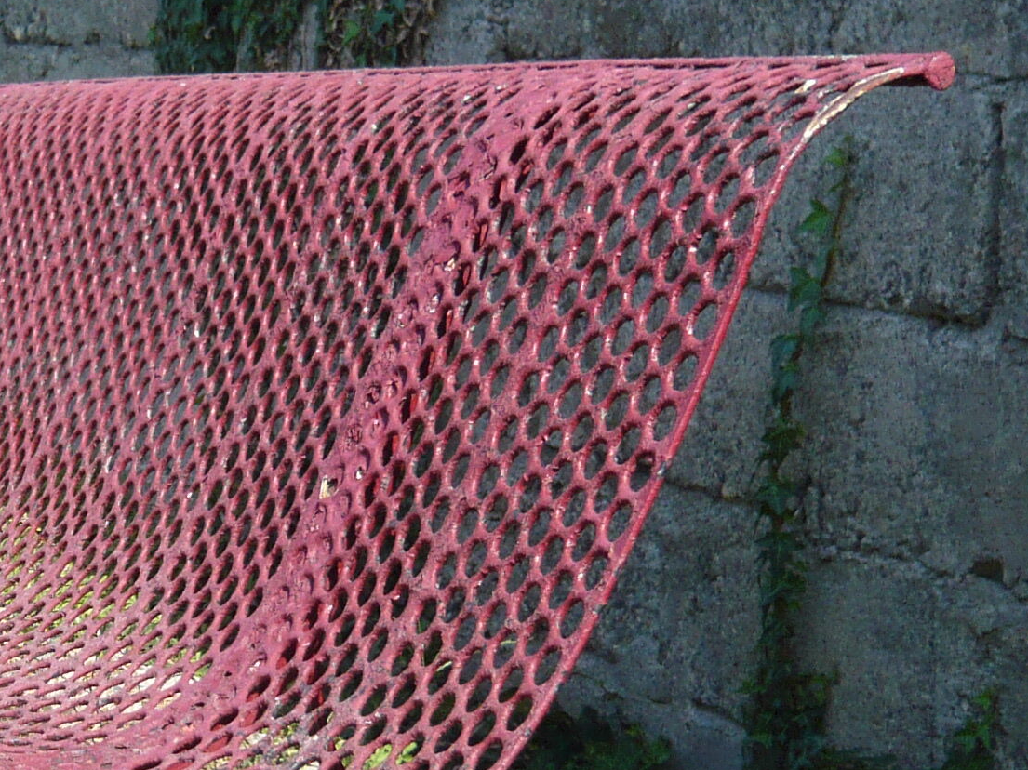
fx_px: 2642
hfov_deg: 21.1
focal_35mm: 89
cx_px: -46
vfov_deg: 16.4
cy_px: 641
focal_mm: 5.2
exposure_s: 1/640
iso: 100
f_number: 3
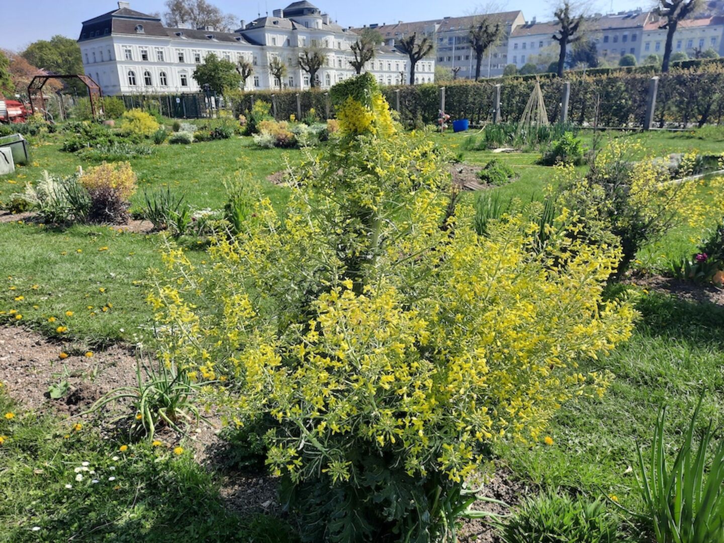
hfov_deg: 69.4
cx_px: 362
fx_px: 523
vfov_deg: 54.9
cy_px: 272
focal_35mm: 25
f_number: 2
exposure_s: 1/820
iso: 32
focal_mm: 4.6
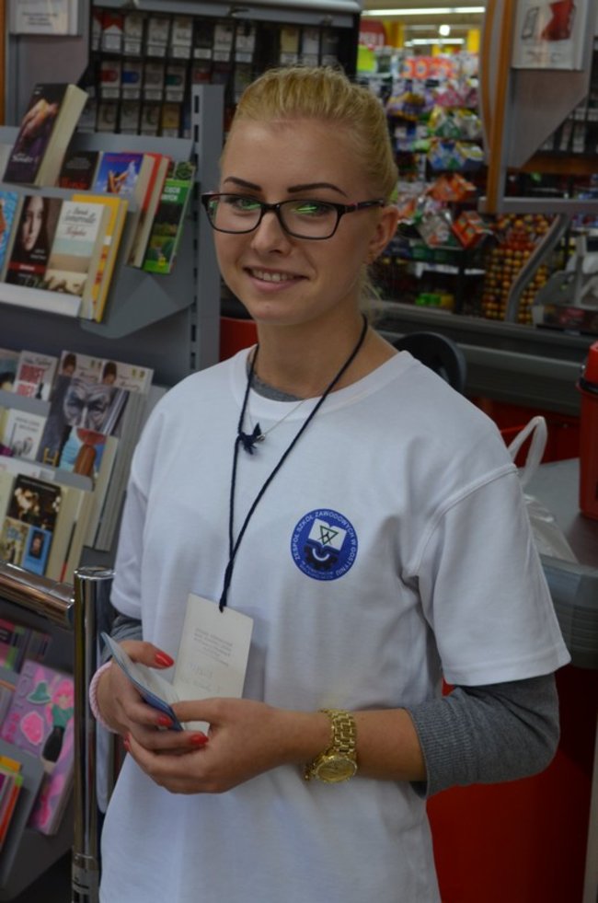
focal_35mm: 66
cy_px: 452
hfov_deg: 20.5
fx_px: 1651
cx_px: 299
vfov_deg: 30.6
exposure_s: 1/25
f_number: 8
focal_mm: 44
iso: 500
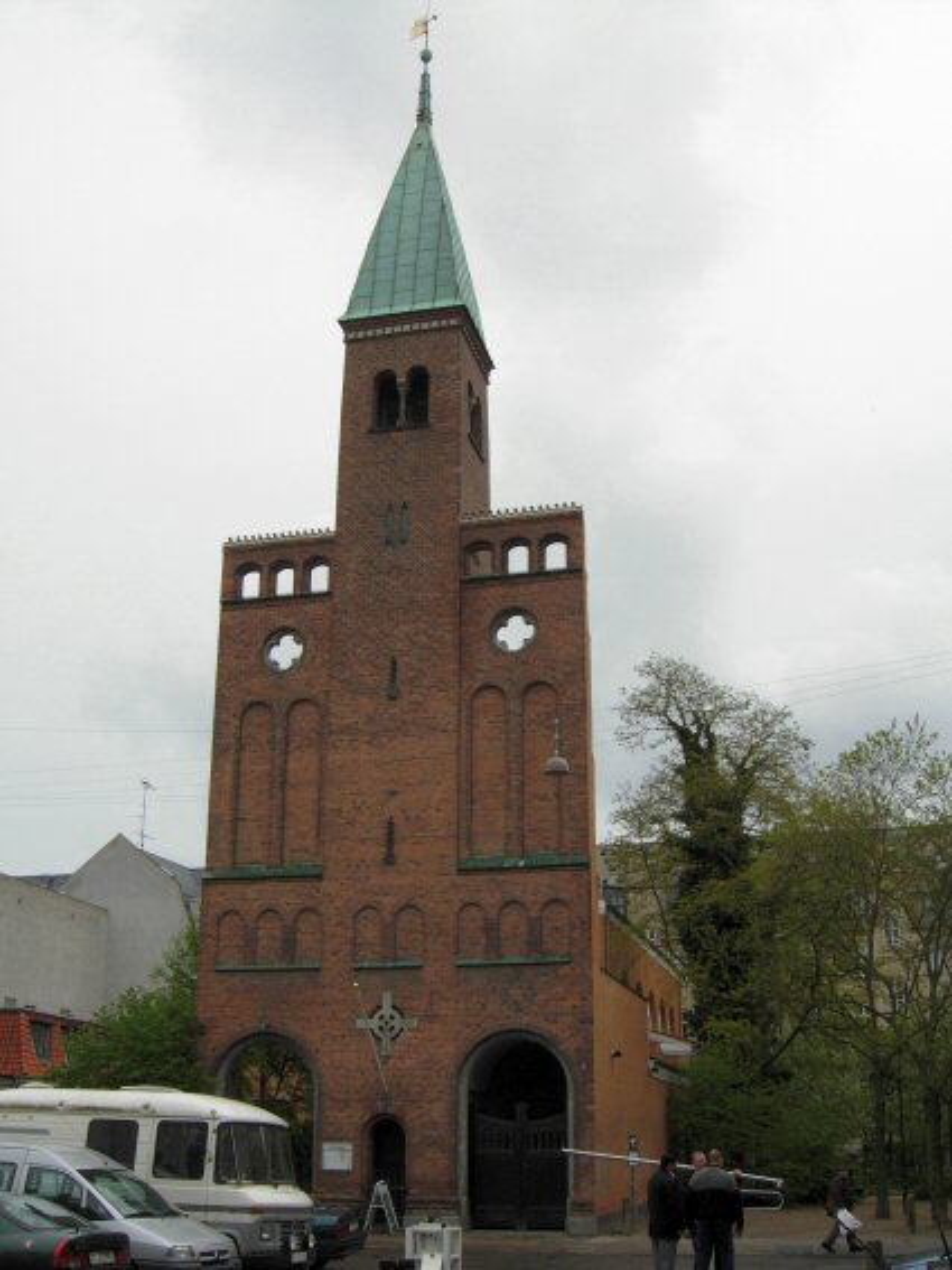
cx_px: 476
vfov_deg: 51.4
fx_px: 1321
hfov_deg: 39.6
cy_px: 635
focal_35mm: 36
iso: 50
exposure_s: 1/395
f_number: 5.4
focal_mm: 7.5
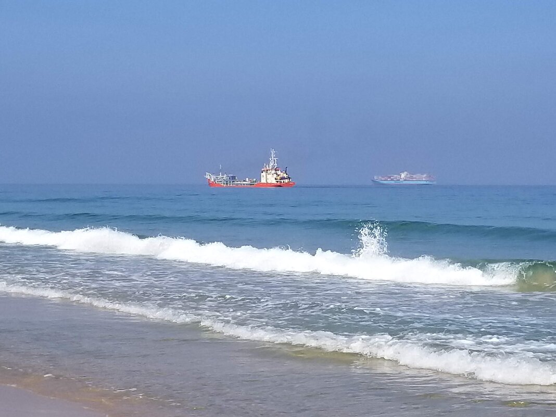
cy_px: 208
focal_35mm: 26
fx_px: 418
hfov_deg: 67.3
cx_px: 278
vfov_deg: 53.1
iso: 50
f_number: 1.7
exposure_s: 1/3731
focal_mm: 4.25
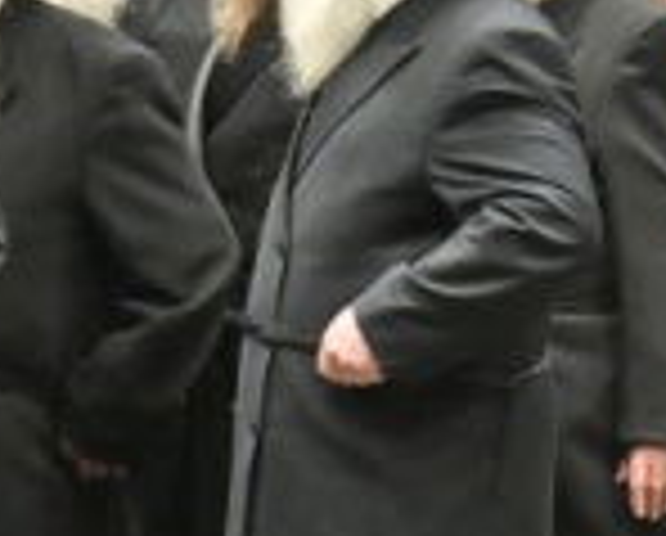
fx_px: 5886
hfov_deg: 6.4
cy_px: 374
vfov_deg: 5.2
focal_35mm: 298
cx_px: -72
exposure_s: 1/320
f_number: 4
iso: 800
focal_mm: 31
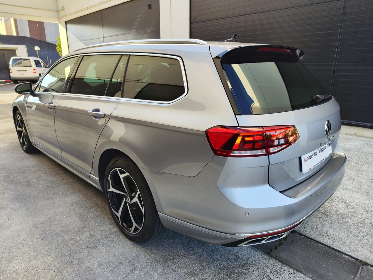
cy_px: 140
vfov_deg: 58.9
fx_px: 248
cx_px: 186
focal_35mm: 23
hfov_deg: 73.9
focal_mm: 7.01
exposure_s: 1/164
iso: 50
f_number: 1.69
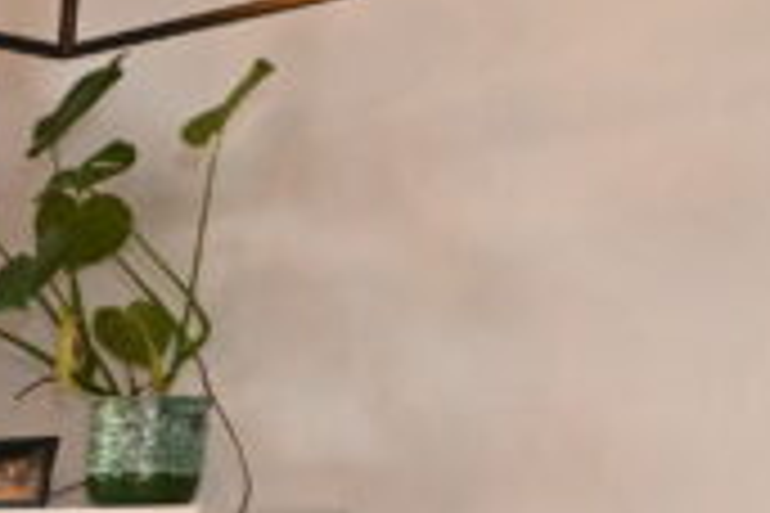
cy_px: 1010
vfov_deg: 13.2
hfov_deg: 16.2
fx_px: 1925
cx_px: -856
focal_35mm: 90
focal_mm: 15
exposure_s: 1/125
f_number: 10
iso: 5000
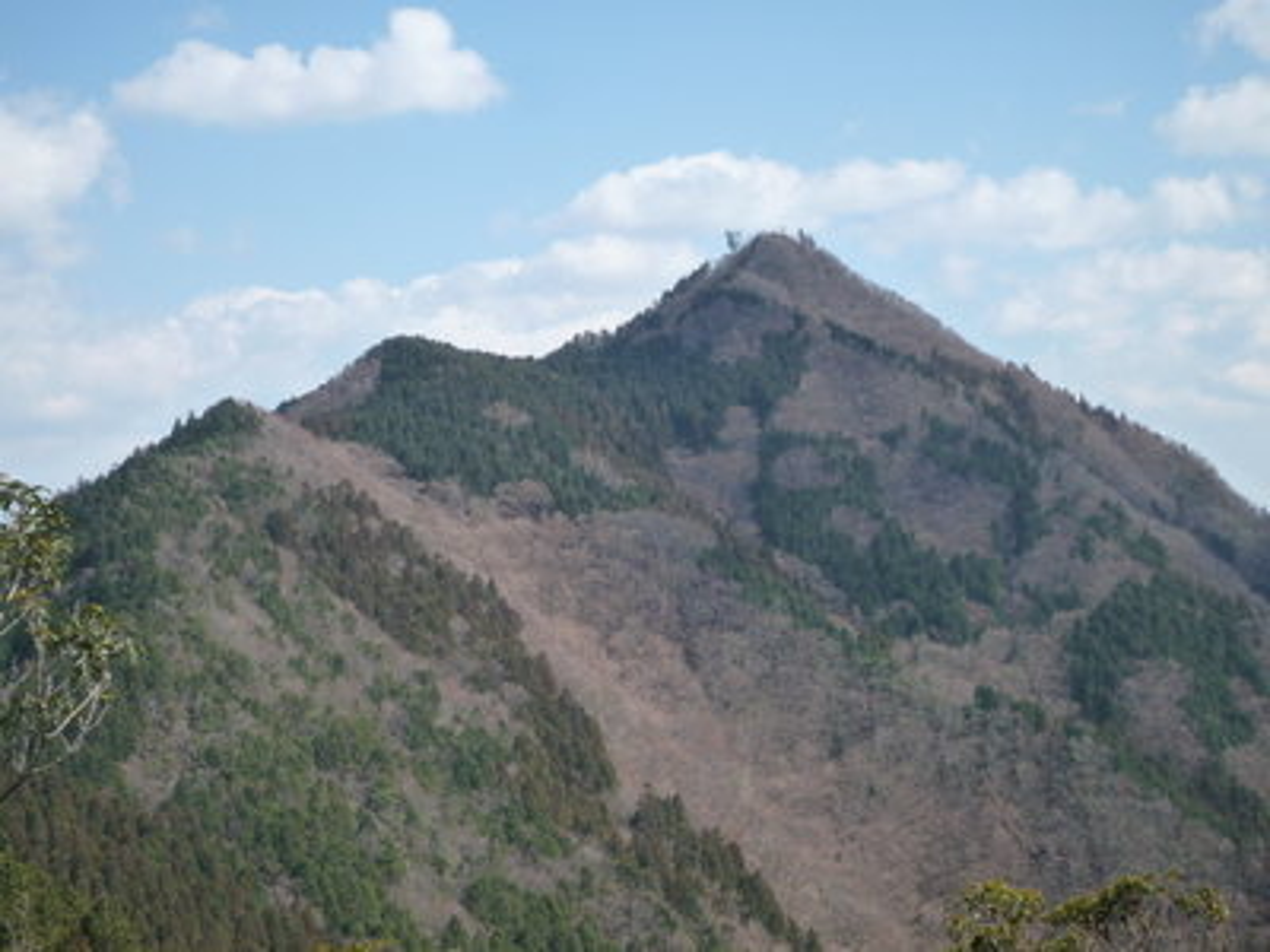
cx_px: 635
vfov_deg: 21.0
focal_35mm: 70
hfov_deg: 27.8
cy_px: 476
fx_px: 2568
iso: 160
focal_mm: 12.2
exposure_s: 1/640
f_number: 4.9
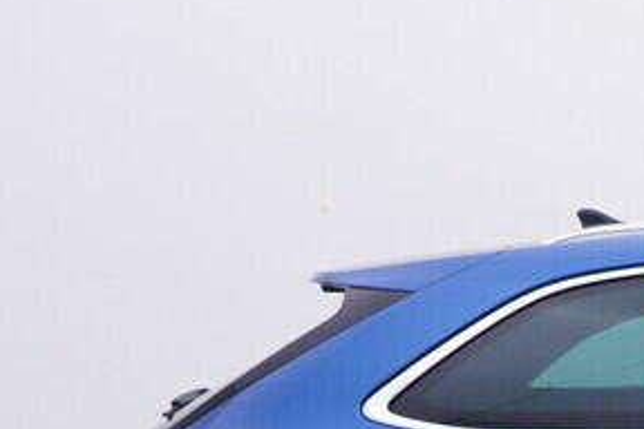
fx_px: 2012
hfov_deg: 14.9
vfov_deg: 11.8
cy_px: 576
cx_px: 1284
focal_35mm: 112
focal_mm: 15
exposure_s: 1/80
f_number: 5
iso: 200
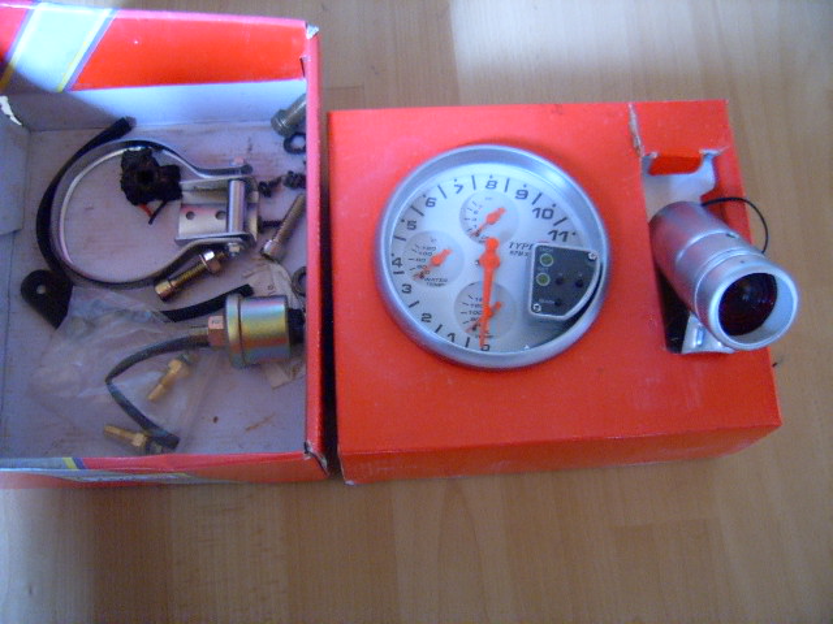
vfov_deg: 40.7
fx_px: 842
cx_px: 416
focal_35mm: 35
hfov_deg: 52.6
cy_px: 312
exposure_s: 1/3
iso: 100
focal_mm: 5.8
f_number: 2.8
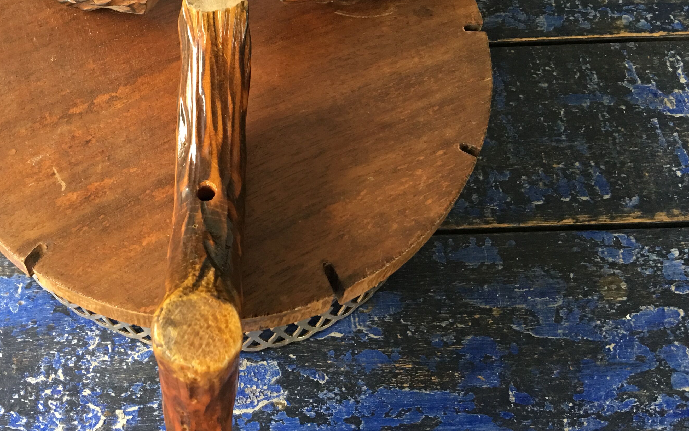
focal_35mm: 47
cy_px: 141
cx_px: 221
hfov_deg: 42.0
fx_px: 883
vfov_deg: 27.2
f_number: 2.2
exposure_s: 1/17
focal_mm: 4.15
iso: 80
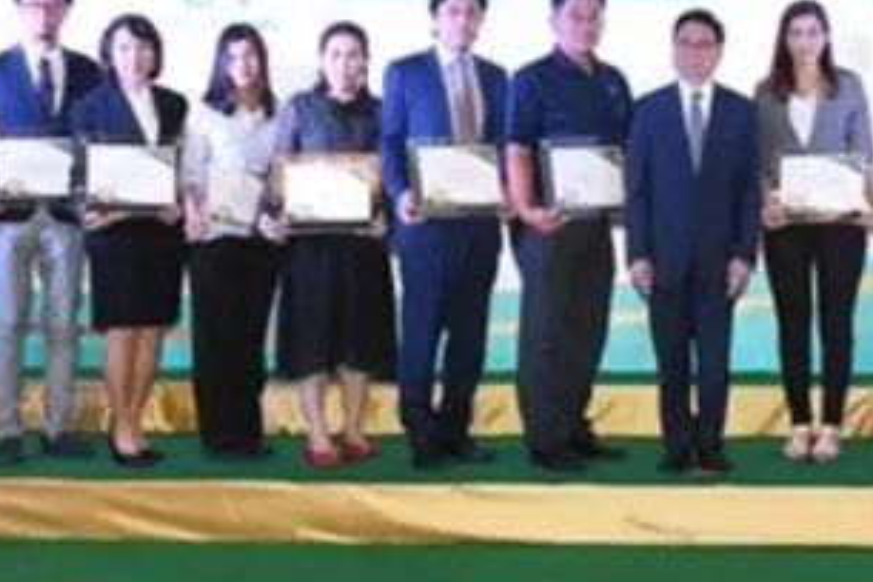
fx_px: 1794
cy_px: 77
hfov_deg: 27.1
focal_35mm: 74
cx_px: 628
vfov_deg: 18.2
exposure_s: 1/200
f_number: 8
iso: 6400
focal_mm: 29
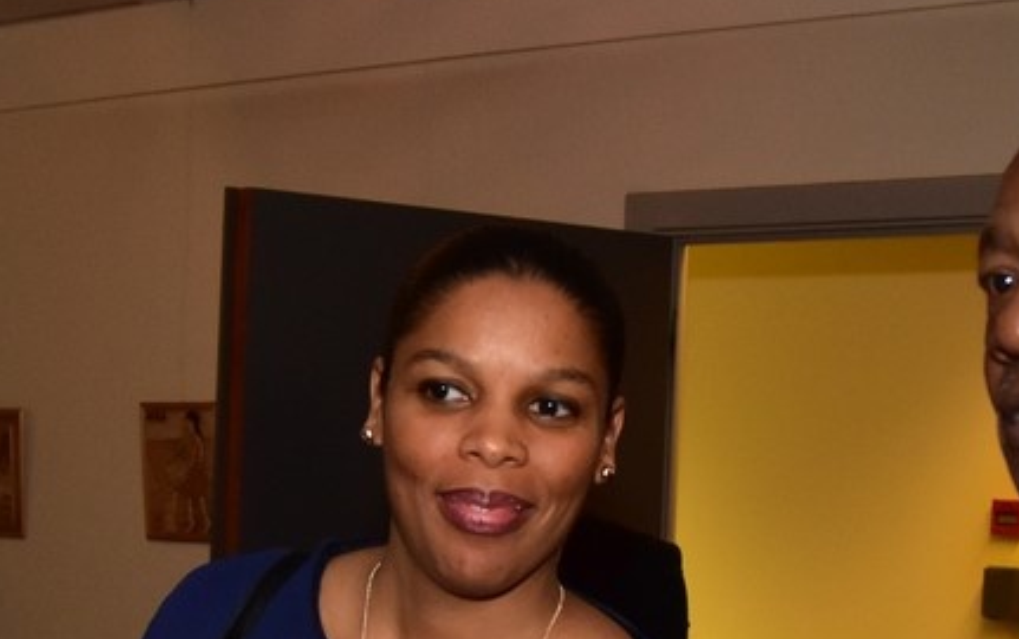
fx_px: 2723
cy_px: 684
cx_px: 473
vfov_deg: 13.1
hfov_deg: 21.2
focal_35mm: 98
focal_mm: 24
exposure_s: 1/160
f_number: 5
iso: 1250
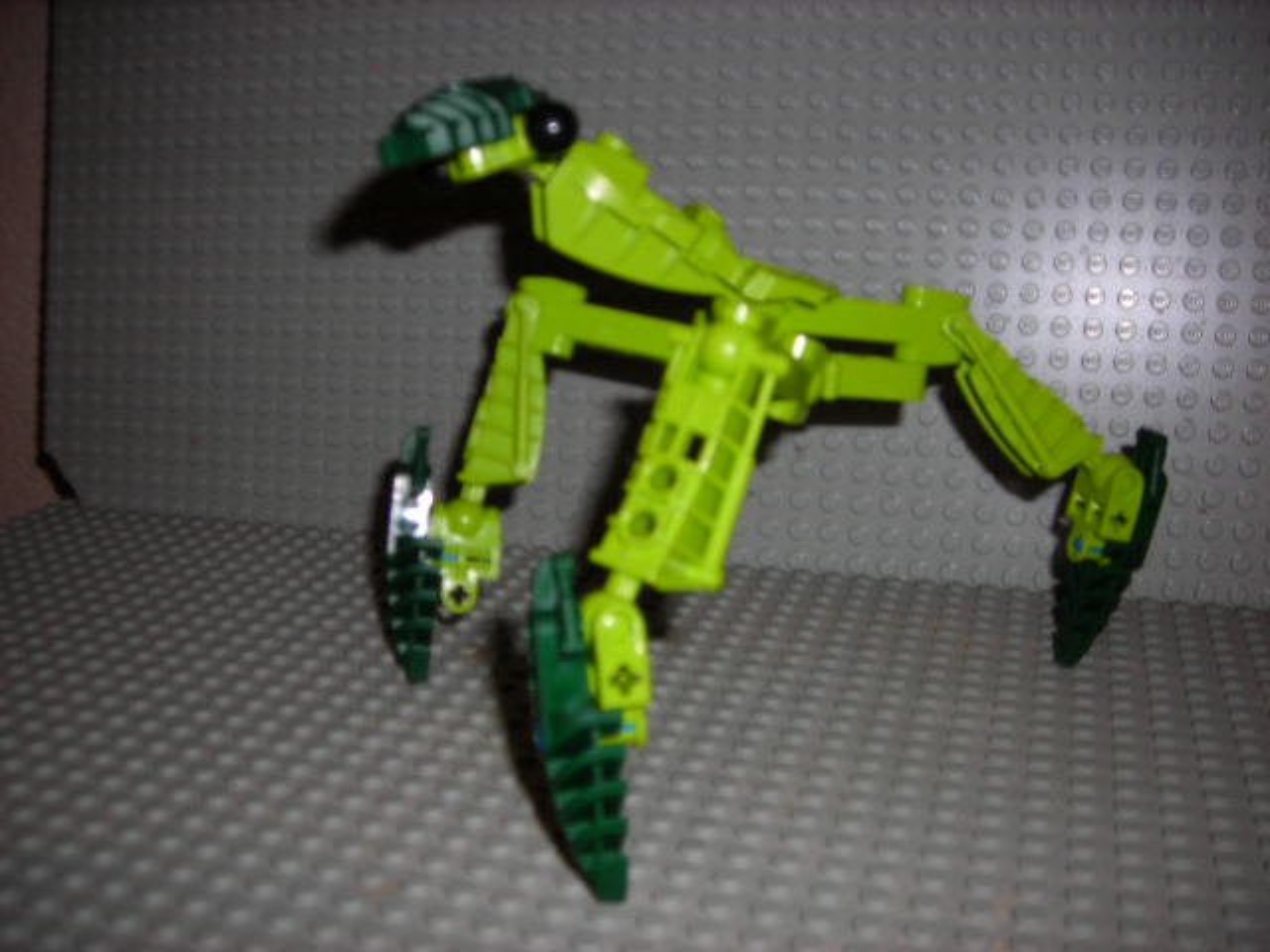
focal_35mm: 38
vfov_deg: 37.7
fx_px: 1394
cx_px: 635
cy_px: 476
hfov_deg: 49.0
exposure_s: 1/60.1
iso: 50
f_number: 3.2
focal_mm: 6.3
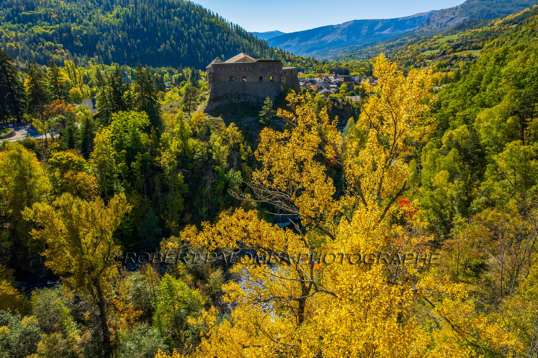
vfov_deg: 57.2
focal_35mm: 22
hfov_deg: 78.6
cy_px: 179
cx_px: 269
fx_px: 329
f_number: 2.8
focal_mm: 8.4
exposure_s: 1/1600
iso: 100
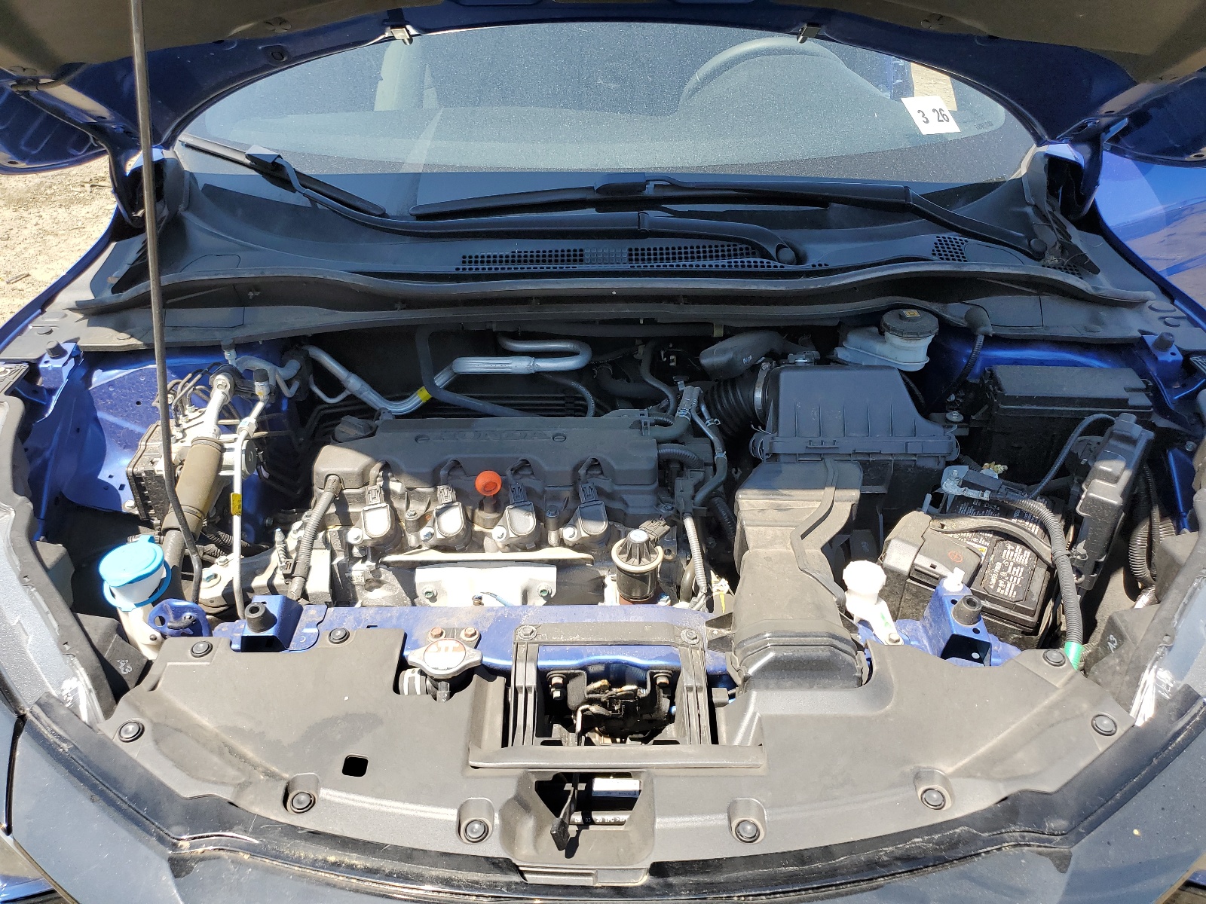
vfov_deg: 53.1
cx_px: 603
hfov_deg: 67.3
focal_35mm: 26
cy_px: 452
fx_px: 906
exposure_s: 1/909
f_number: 1.5
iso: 50
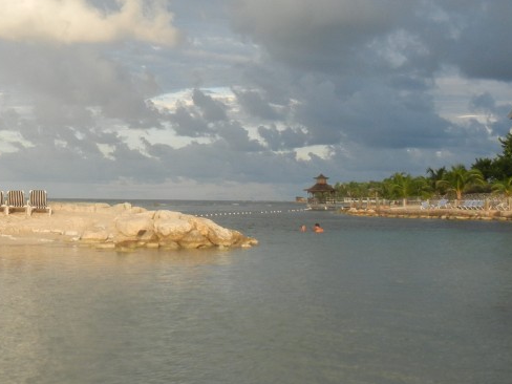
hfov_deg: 30.6
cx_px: 206
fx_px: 932
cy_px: 218
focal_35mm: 63
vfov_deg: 23.3
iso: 160
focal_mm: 5.4
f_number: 3.5
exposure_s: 1/298
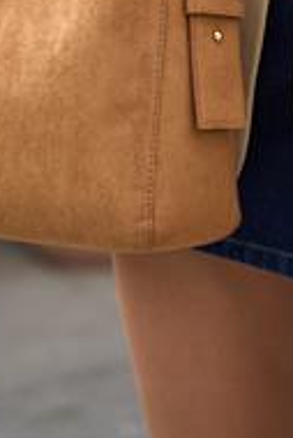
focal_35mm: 171
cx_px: 178
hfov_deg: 8.0
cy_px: -88
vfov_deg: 11.8
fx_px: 2084
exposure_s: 1/250
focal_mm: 70
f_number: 2.8
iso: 160
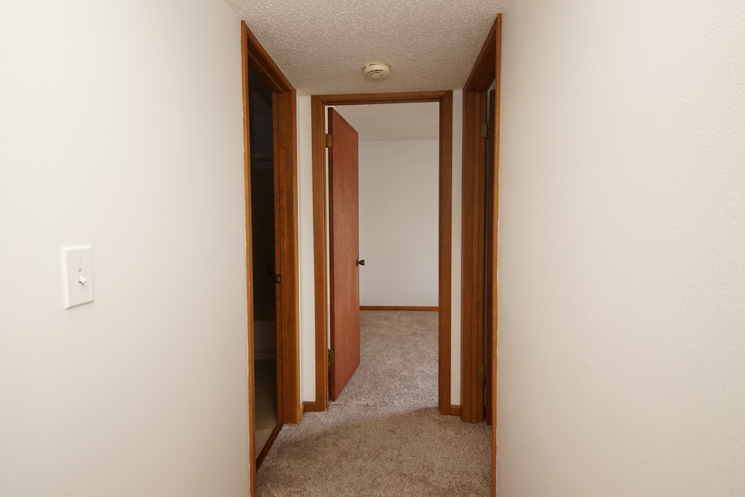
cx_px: 372
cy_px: 248
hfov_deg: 90.0
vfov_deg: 67.4
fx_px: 373
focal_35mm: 18
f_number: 4.5
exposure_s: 1/60
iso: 1600
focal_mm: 12
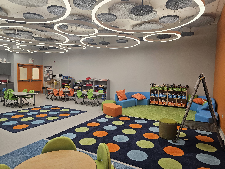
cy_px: 84
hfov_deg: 73.9
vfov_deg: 58.9
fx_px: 149
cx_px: 112
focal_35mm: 23
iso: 160
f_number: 1.7
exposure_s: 1/120
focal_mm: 6.3
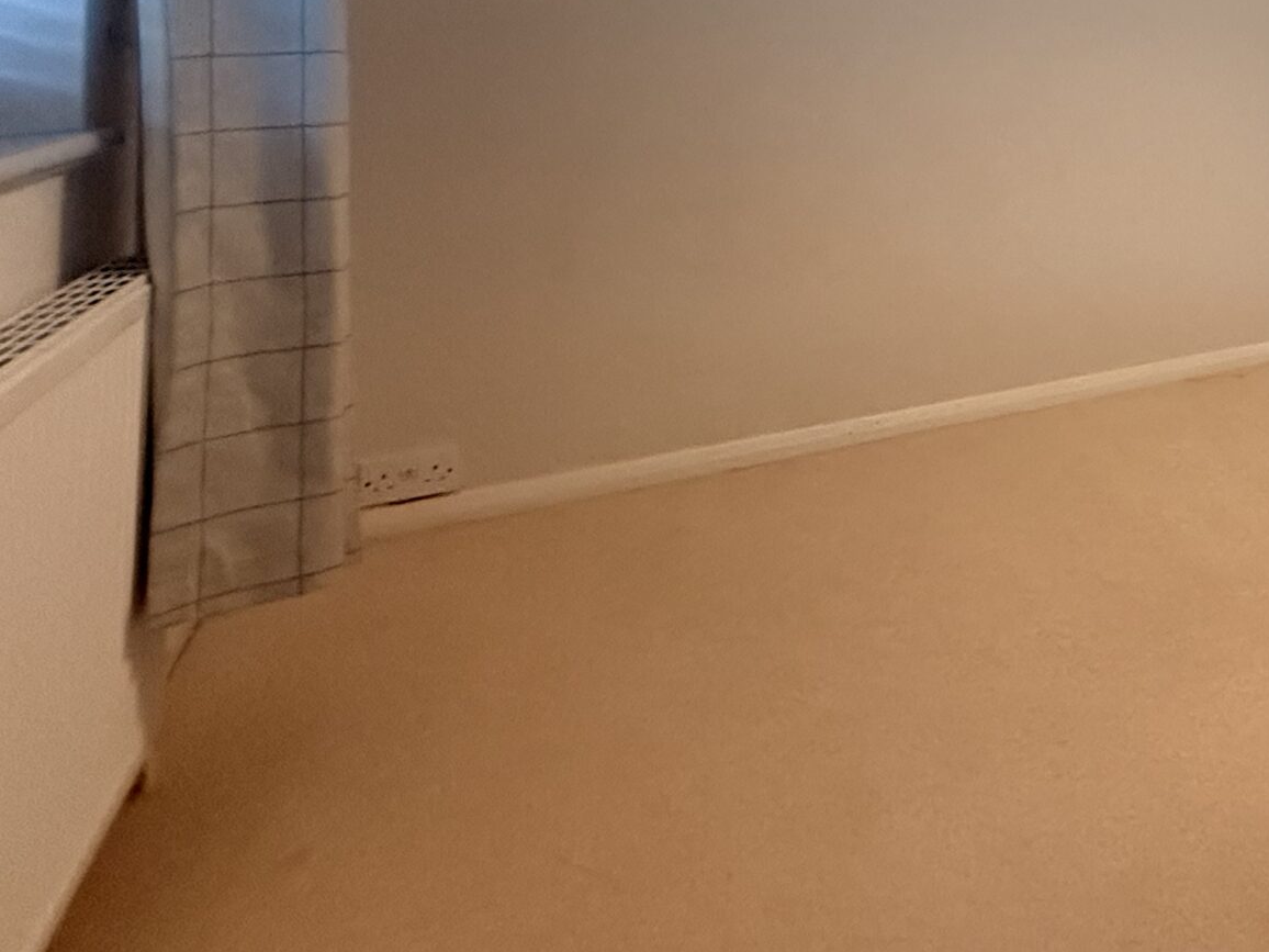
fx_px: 1136
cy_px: -13
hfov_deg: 45.2
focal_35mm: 31
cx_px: 1370
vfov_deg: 39.7
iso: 800
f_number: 2.2
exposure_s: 1/50
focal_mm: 2.22
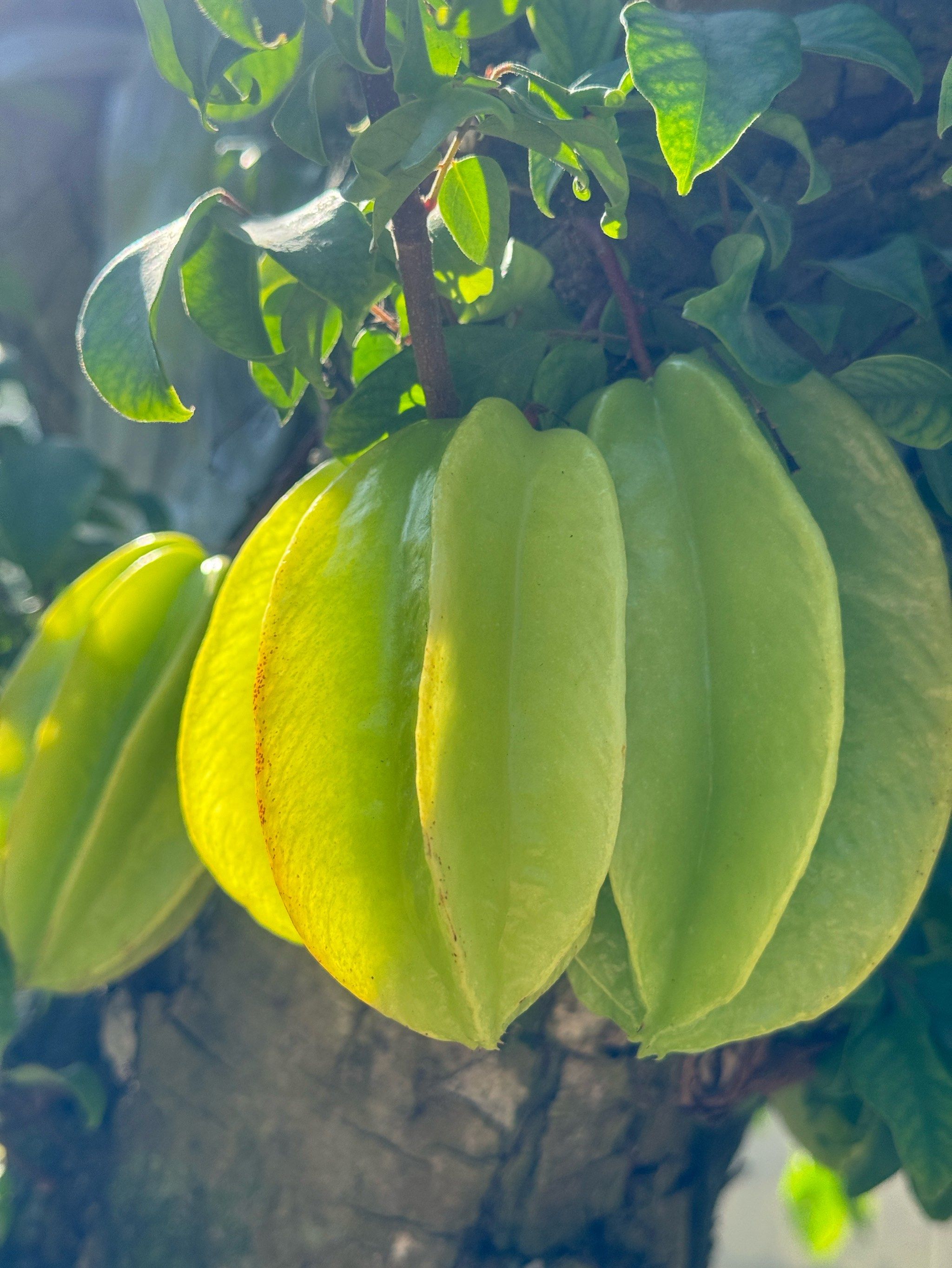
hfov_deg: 30.3
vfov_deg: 39.7
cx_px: 476
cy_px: 634
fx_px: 1760
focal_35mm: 48
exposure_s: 1/1133
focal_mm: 6.86
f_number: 1.78
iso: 64
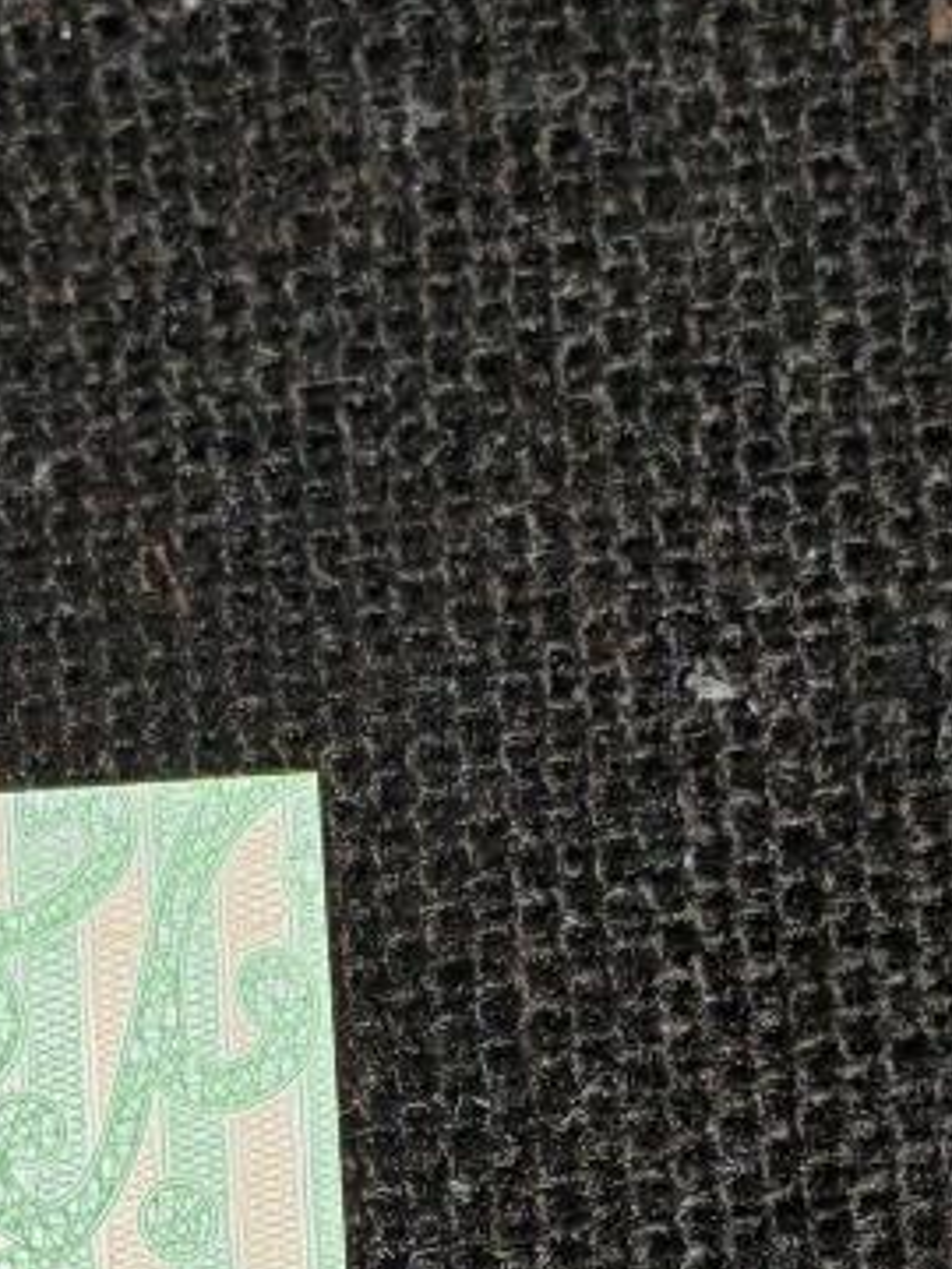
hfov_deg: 5.6
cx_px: 205
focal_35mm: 265
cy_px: 2178
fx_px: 9717
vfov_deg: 7.3
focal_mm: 4.94
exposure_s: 1/260
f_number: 1.5
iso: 50
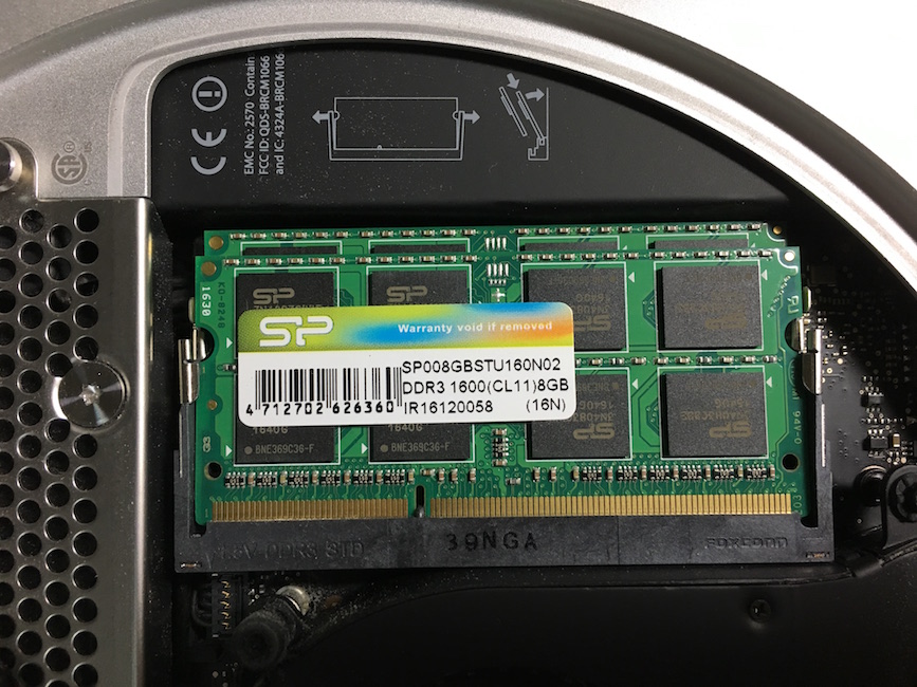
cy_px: 344
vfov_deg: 48.2
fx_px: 768
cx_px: 458
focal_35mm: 29
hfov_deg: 61.7
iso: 40
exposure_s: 1/30
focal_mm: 4.15
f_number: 2.2
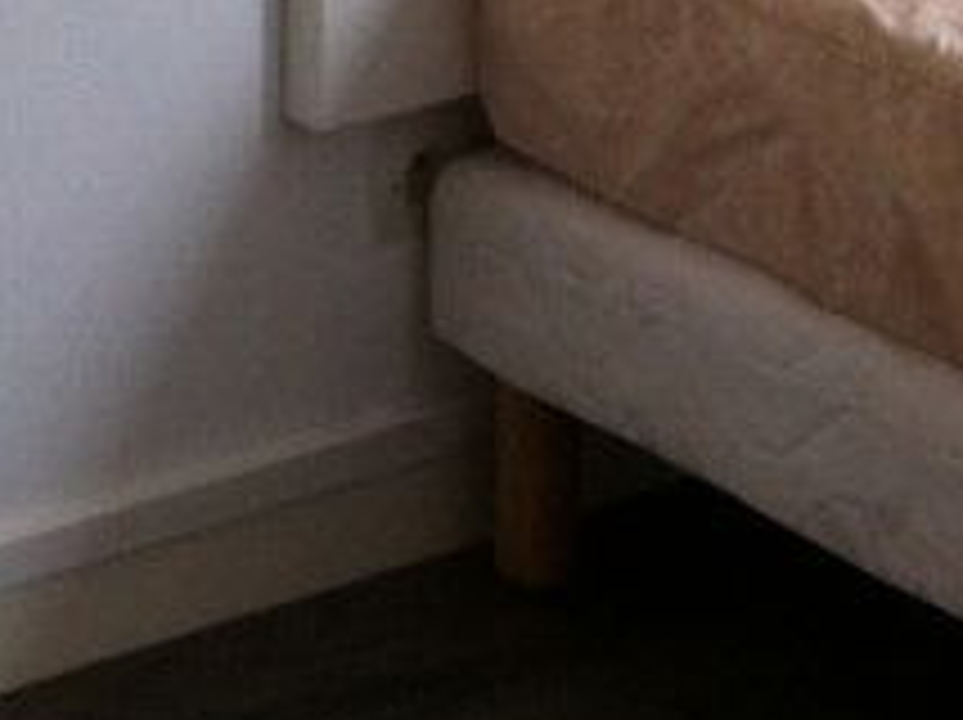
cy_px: -1107
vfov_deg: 6.6
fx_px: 5891
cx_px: -693
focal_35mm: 212
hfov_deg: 9.0
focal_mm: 3.85
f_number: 2.8
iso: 100
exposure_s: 1/40
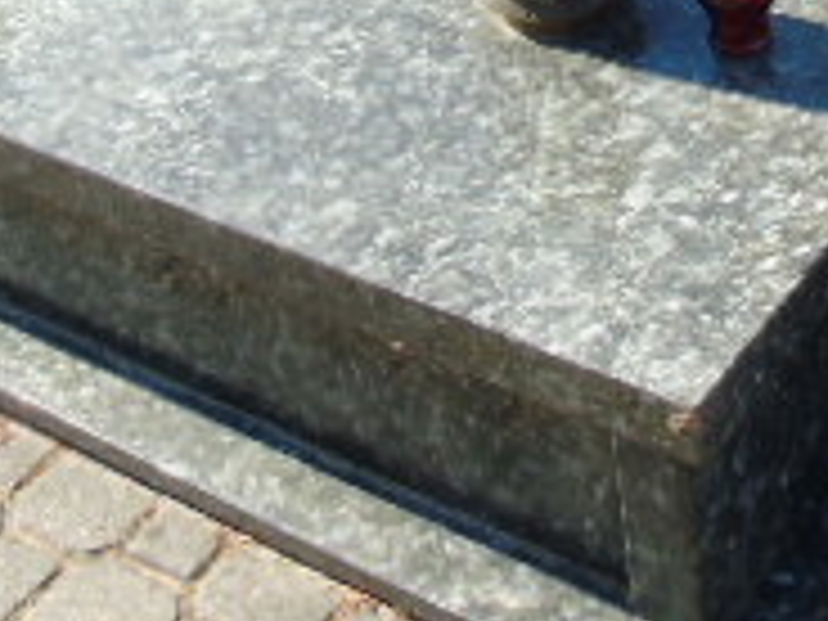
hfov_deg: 22.3
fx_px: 2081
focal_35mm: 87
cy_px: -315
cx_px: 612
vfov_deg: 15.6
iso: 80
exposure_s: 1/250
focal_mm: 4.4
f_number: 3.4
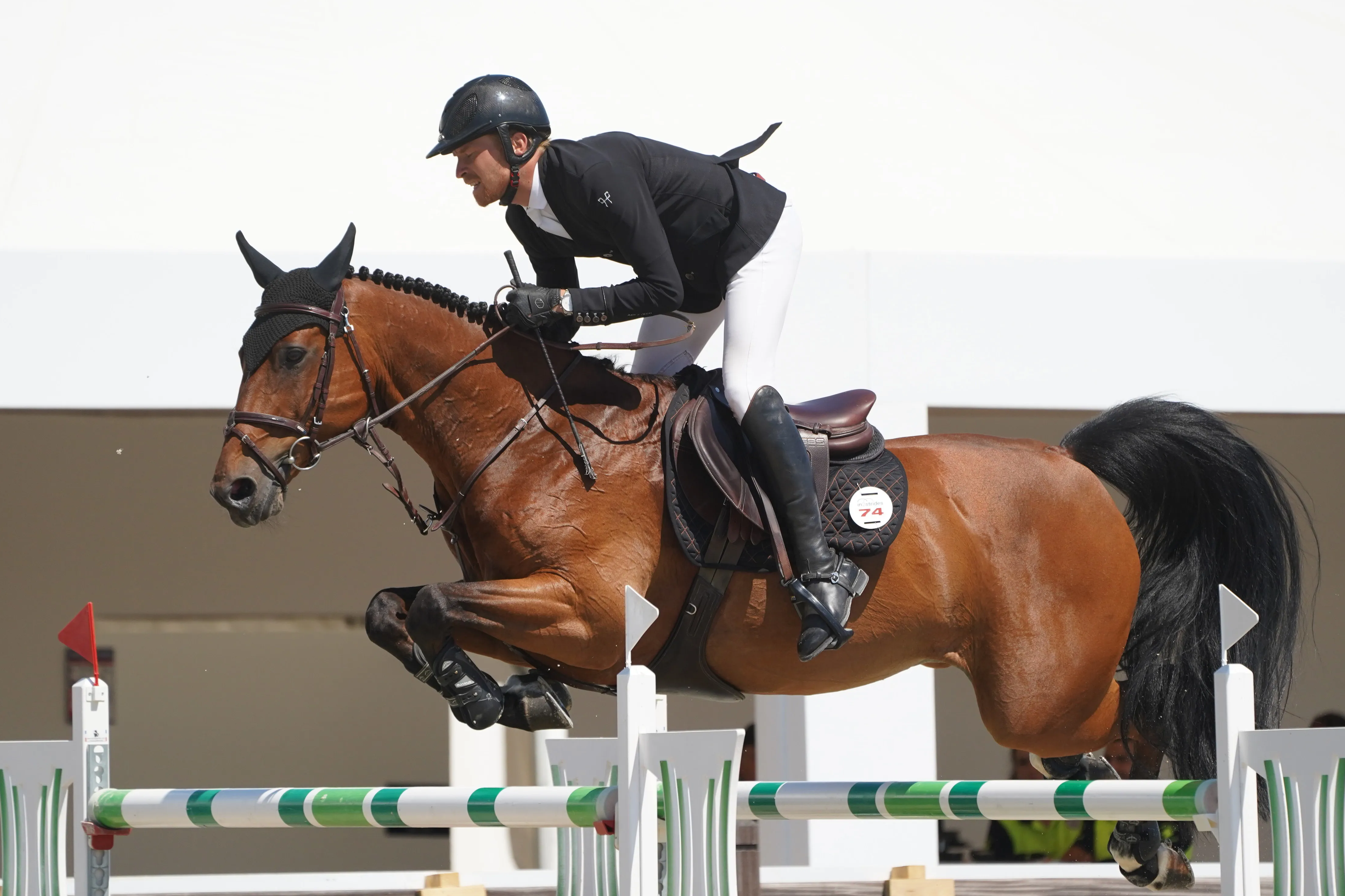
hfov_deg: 5.4
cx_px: 650
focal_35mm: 382
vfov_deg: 3.6
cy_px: 506
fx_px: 14269
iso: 640
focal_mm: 318
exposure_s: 1/3200
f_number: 5.6
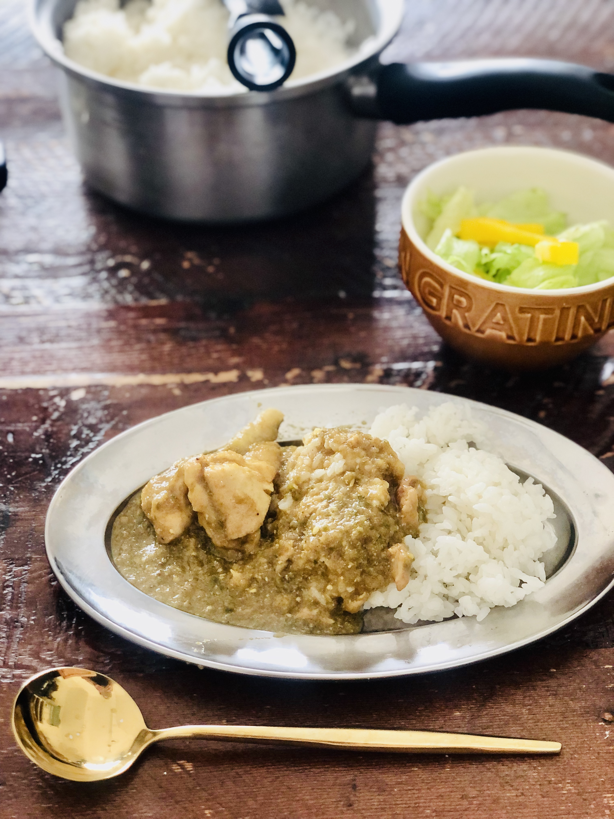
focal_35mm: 52
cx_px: 307
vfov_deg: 36.8
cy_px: 410
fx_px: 1230
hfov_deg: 28.0
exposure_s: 1/29
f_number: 2.4
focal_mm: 6
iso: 160
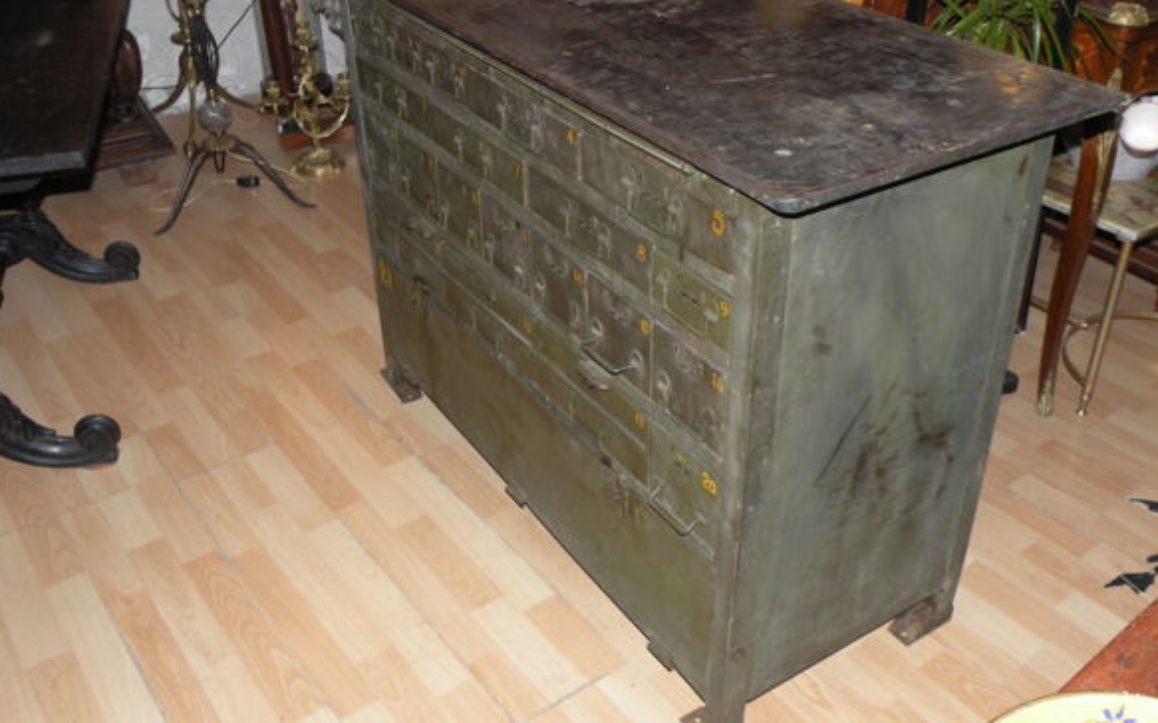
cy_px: 314
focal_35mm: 36
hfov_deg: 54.0
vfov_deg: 35.3
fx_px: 1136
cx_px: 586
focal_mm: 5.8
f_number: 3.2
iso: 86
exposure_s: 1/60
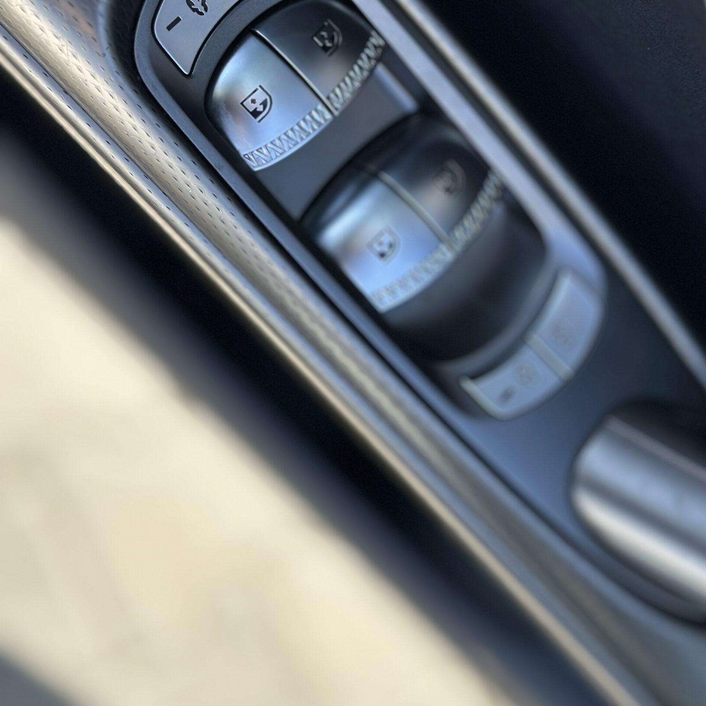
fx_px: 1546
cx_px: 416
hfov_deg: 25.7
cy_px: 226
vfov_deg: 25.6
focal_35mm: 67
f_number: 1.78
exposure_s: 1/1050
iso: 80
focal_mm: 6.86
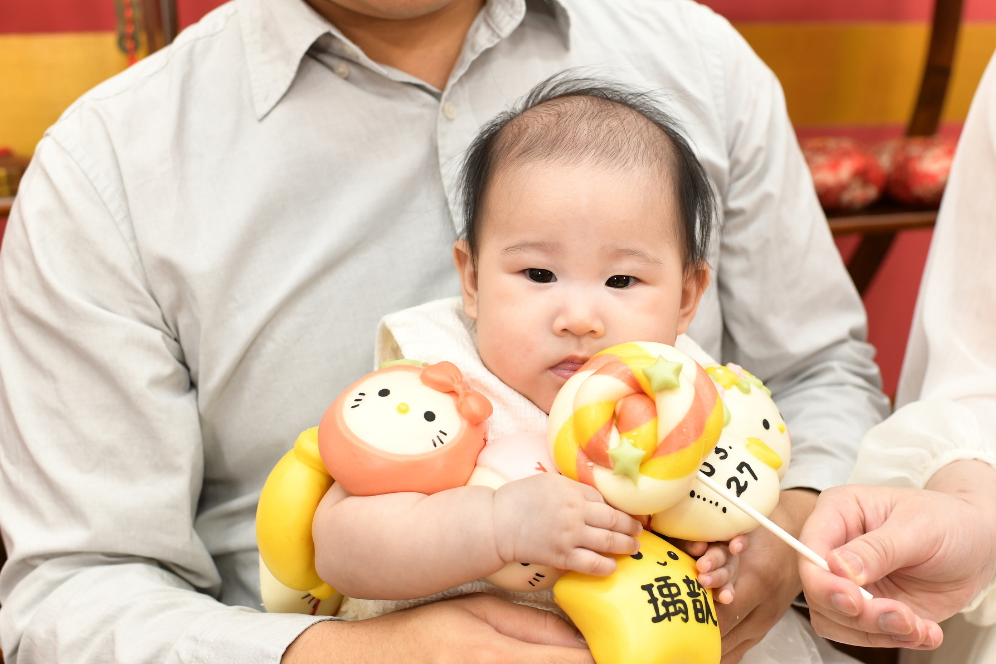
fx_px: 1300
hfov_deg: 41.5
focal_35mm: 47
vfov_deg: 28.6
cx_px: 651
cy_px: 391
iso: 800
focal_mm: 35
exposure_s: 1/200
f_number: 4.5
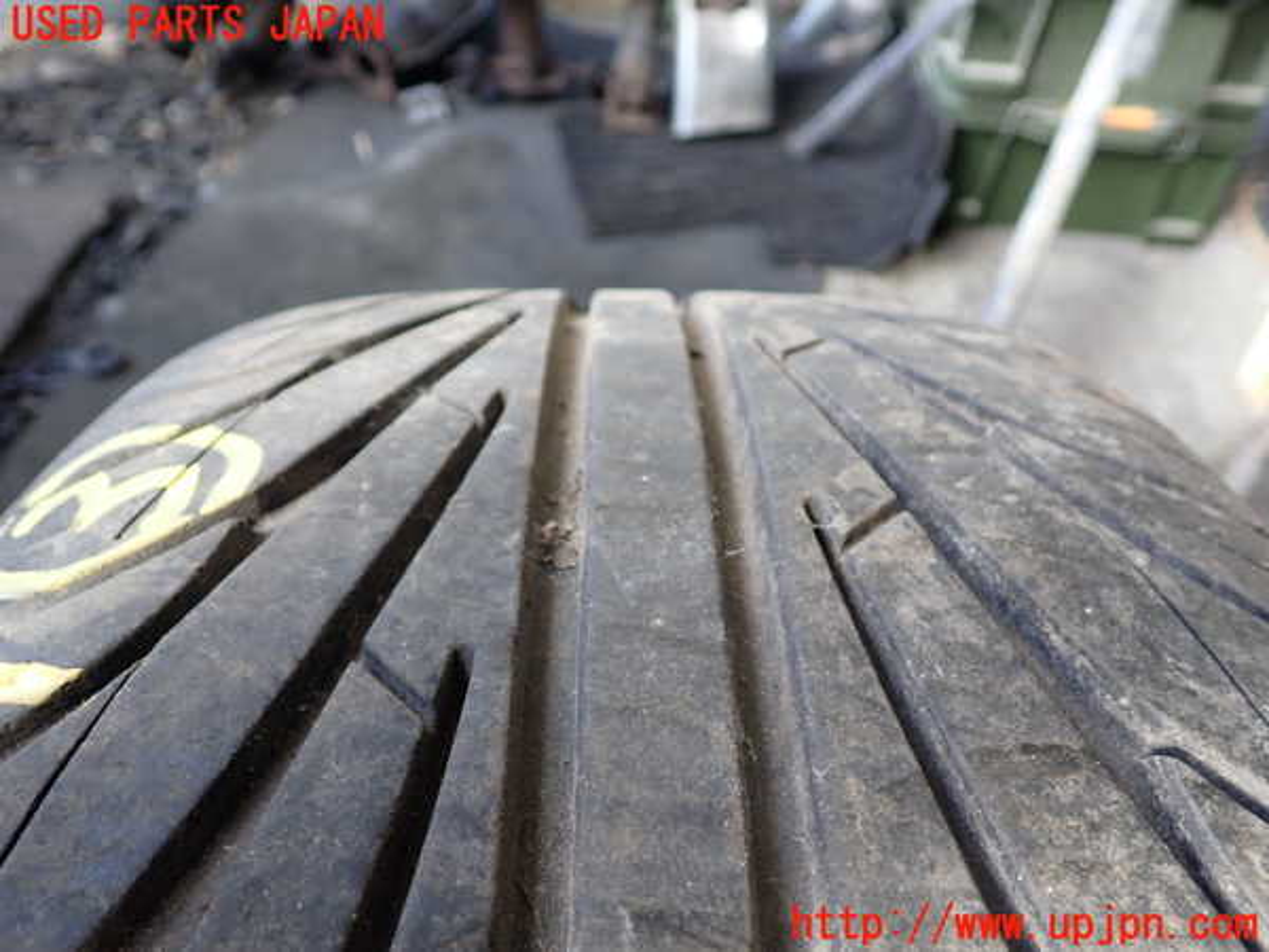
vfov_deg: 46.8
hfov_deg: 60.0
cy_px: 476
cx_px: 634
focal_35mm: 30
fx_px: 1100
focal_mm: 5.4
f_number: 2.3
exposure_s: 1/125
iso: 200
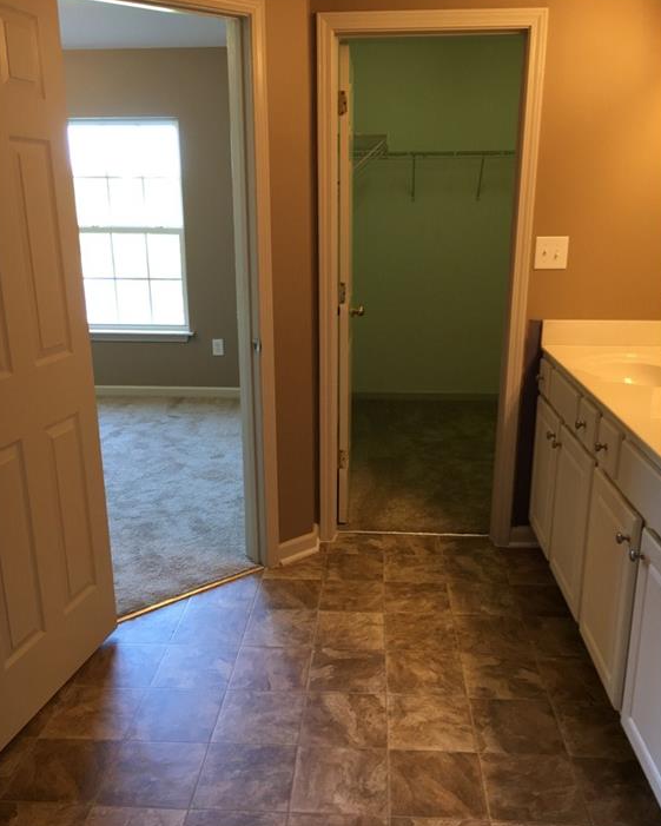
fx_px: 758
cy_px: 442
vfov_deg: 57.1
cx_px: 330
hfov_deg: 47.1
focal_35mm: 31
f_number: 2.2
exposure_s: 1/30
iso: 50
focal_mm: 4.15
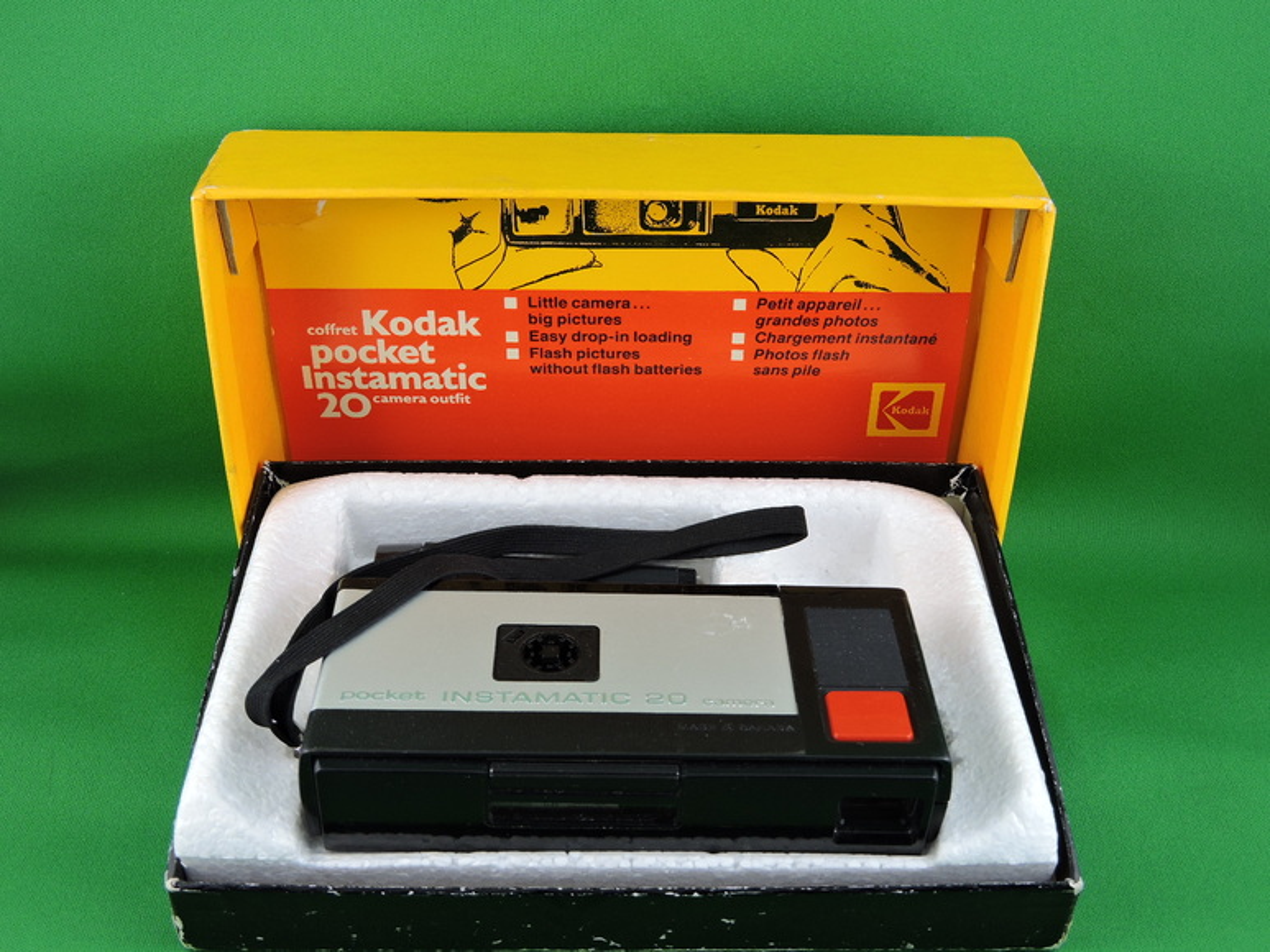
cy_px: 476
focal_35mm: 40
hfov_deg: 46.8
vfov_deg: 36.0
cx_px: 635
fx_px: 1468
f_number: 3.8
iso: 100
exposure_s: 1/30
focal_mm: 7.2
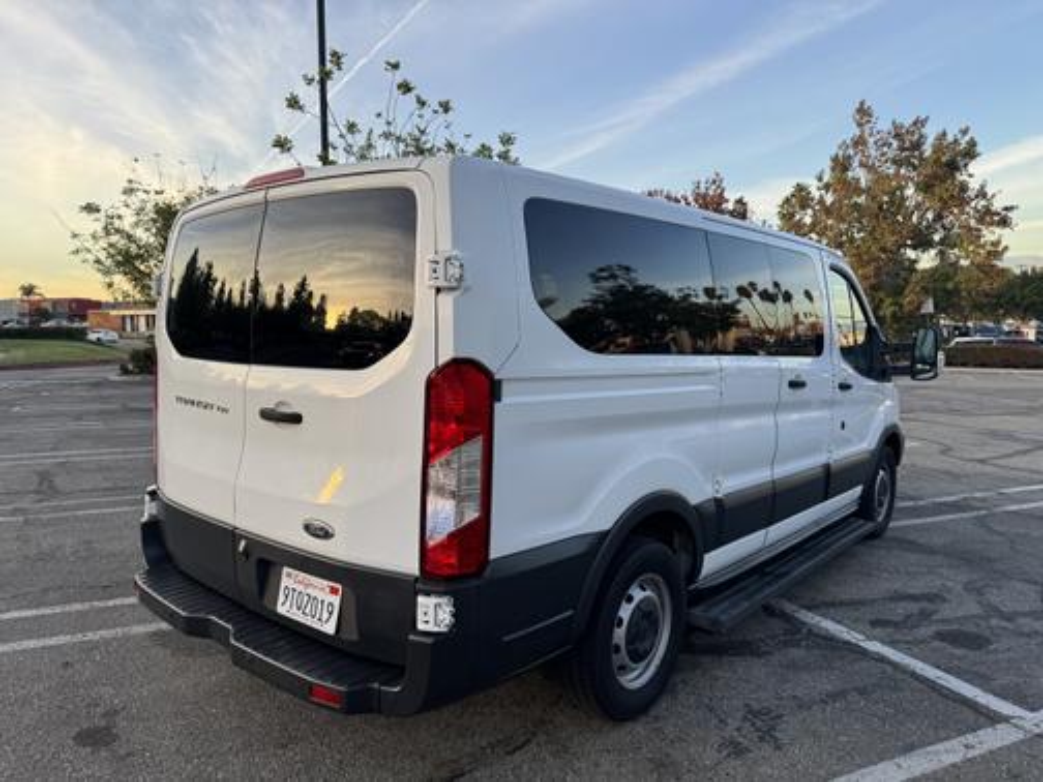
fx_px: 723
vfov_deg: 56.8
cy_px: 391
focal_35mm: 24
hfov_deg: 71.6
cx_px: 522
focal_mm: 6.76
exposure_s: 1/582
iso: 80
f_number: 1.78
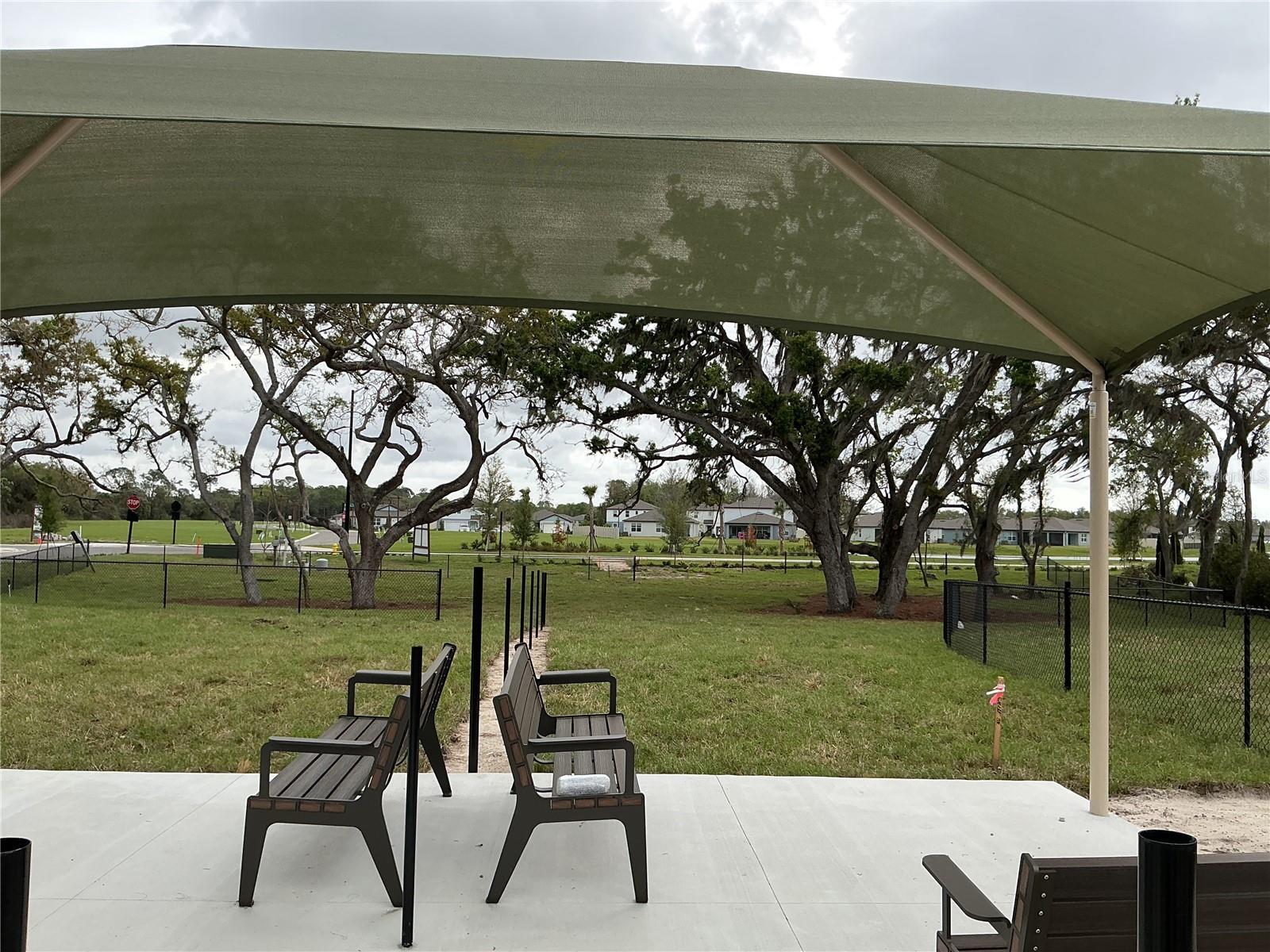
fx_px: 1064
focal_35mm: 29
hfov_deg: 61.7
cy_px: 476
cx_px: 635
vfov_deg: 48.2
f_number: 1.8
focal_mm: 3
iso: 25
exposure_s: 1/389
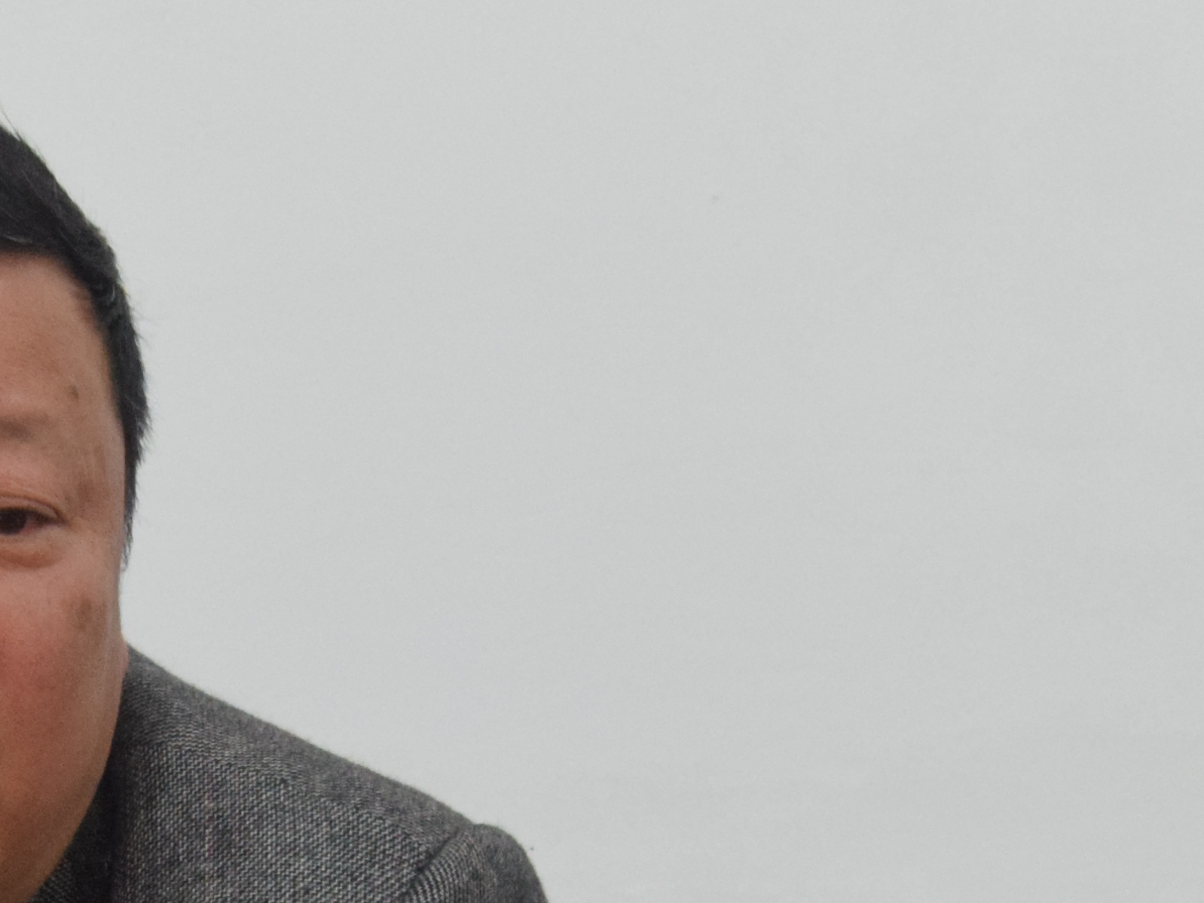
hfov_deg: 6.6
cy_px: 999
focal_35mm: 298
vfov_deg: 5.0
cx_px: -245
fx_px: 10360
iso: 1600
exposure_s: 1/20
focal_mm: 55
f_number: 7.1
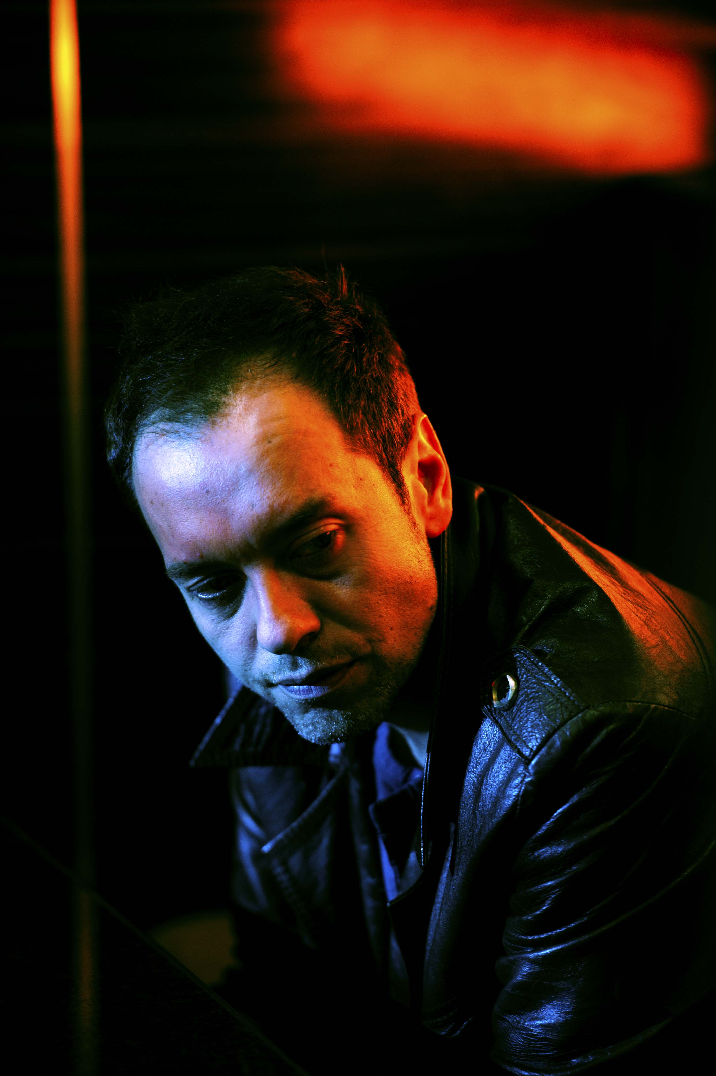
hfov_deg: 7.2
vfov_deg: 10.8
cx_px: 358
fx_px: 5675
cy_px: 538
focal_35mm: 190
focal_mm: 190
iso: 1600
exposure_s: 1/80
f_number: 2.8
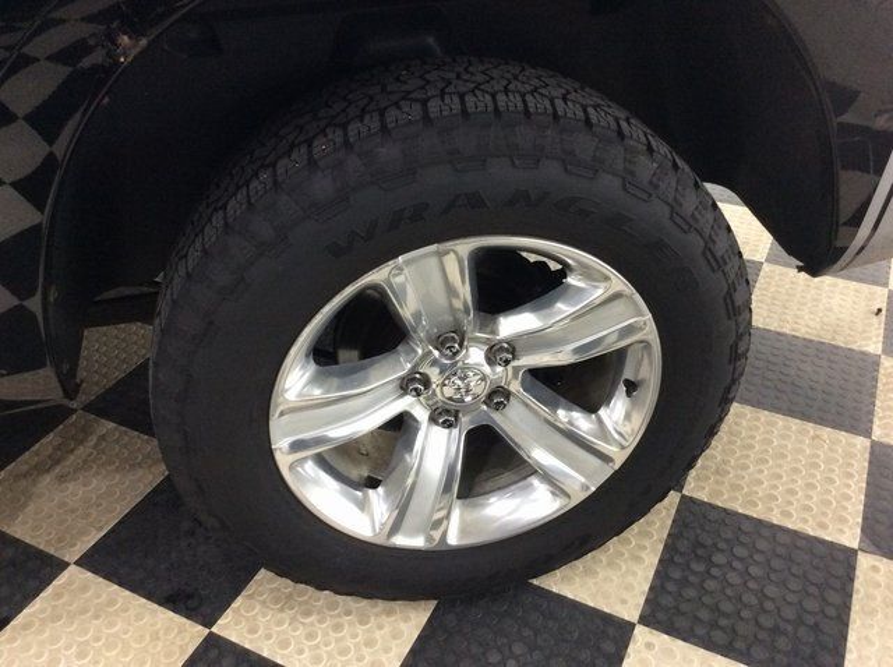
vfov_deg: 44.1
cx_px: 446
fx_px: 824
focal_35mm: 32
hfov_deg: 56.9
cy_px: 334
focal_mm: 3.3
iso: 200
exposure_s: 1/24
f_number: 2.4
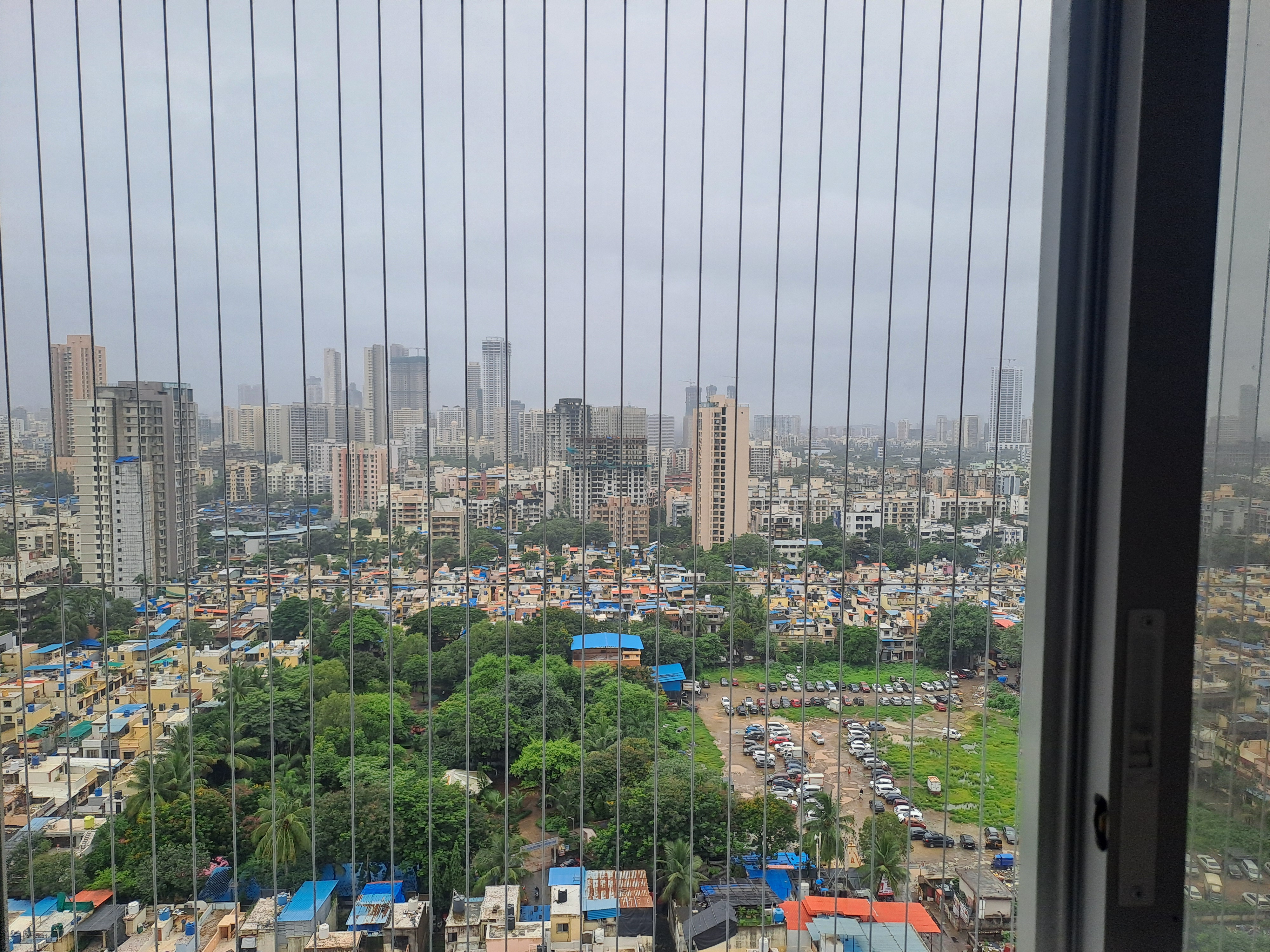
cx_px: 635
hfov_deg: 69.4
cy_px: 476
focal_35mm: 25
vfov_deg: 54.9
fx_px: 917
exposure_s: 1/2222
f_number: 1.8
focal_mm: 4.65
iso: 32
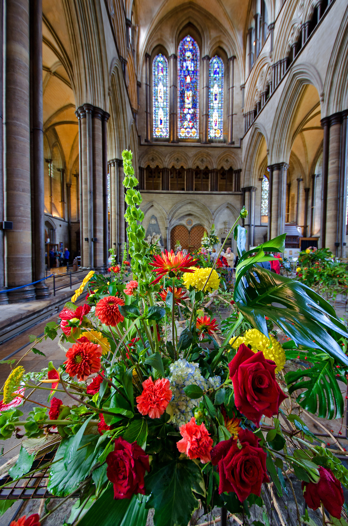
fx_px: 219
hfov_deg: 77.1
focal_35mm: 15
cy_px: 263
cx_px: 174
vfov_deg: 100.5
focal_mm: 10
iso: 400
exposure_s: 1/15
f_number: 4.5
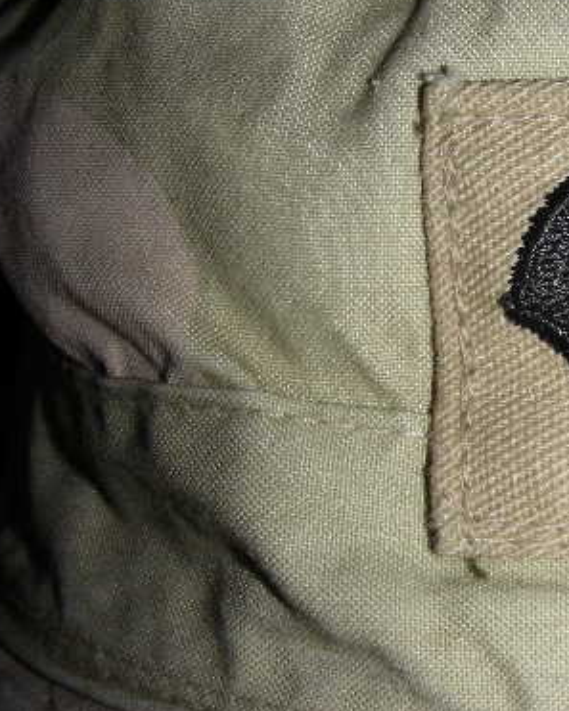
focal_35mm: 69
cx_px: 552
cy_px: 309
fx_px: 1452
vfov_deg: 27.5
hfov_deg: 21.5
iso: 50
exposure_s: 1/60.1
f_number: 6.8
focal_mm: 6.8
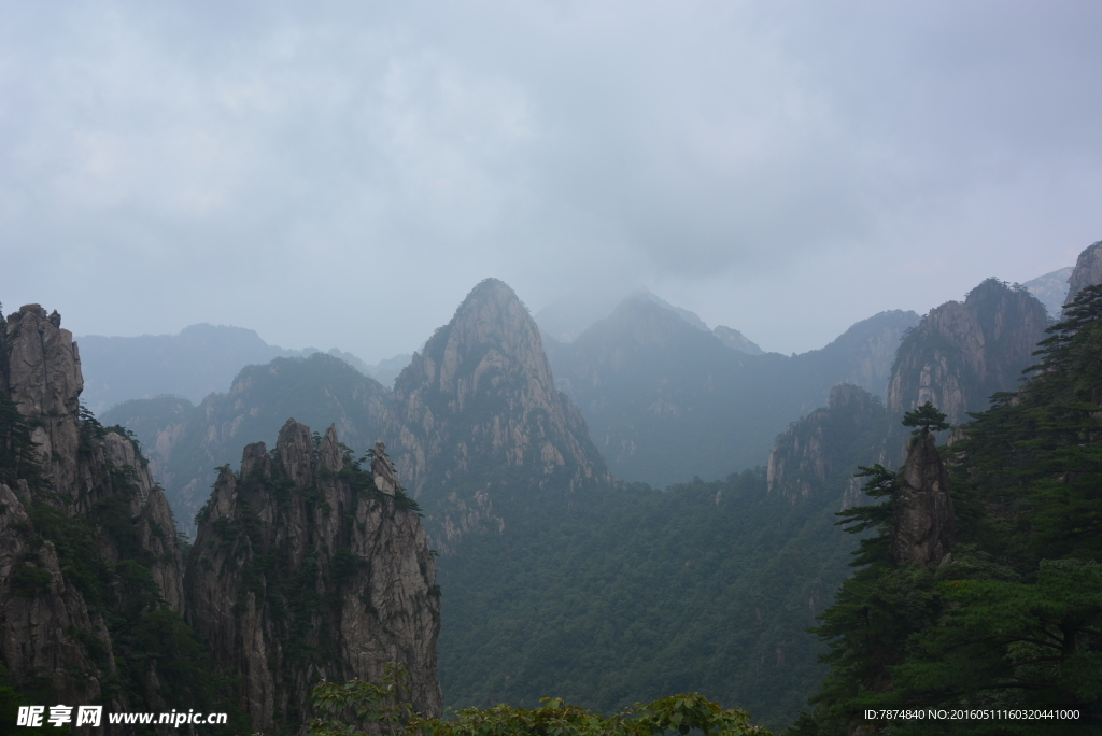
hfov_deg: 51.3
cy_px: 368
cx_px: 551
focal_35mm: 38
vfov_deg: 35.5
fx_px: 1149
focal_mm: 25
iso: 125
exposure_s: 1/250
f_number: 8
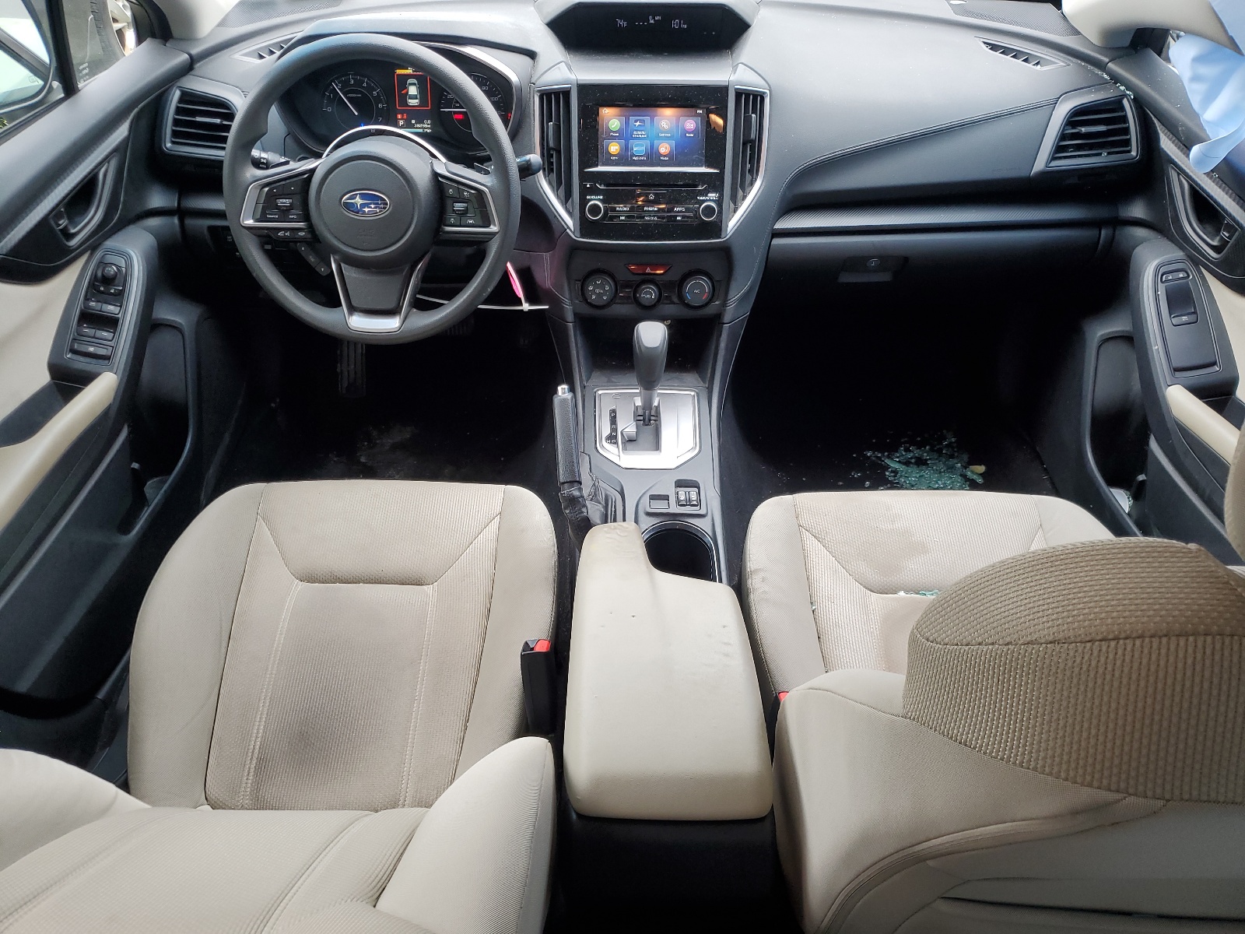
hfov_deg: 67.3
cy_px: 467
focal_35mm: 26
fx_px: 935
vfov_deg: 53.1
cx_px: 622
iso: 62
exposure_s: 1/120
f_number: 1.5
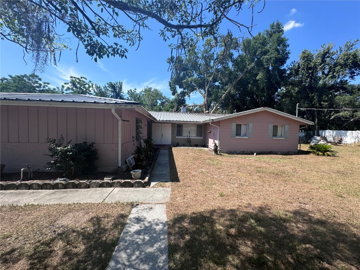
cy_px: 135
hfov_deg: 102.1
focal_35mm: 14
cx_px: 180
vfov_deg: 85.7
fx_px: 146
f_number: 2.2
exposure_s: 1/1160
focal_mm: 2.22
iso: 50
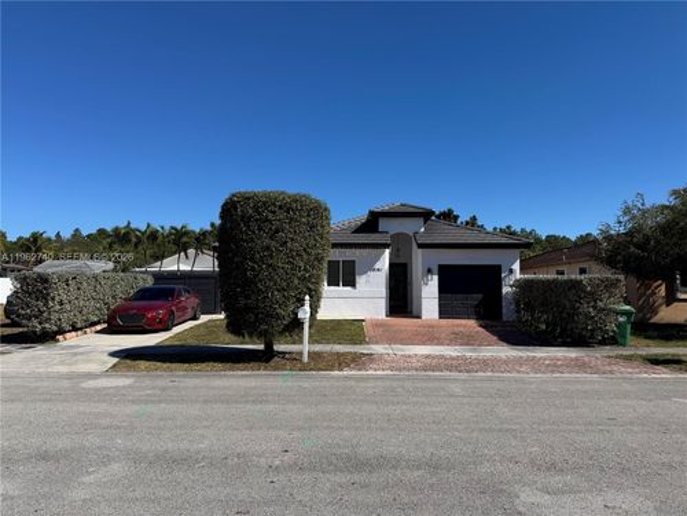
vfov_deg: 56.8
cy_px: 258
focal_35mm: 24
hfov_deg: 71.6
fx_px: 476
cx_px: 344
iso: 80
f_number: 1.78
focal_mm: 6.76
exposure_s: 1/5814
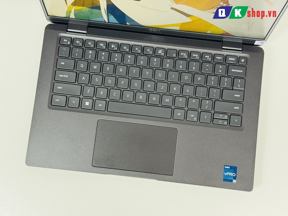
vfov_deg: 30.3
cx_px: 144
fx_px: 399
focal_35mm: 48
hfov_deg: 39.7
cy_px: 108
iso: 100
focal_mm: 6.76
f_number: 1.78
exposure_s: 1/50
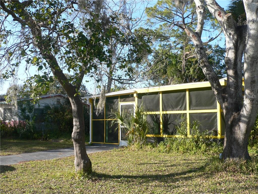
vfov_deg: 39.7
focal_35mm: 36
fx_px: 268
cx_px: 129
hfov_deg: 51.4
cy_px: 97
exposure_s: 1/200
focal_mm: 6
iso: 80
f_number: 4
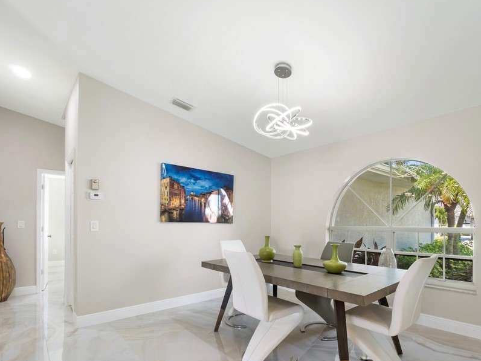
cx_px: 270
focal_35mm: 18
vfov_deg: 70.5
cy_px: 224
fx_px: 250
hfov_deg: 87.3
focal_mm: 7
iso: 200
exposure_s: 1/3
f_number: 7.1
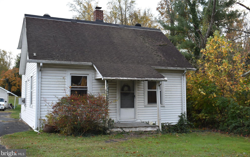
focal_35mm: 42
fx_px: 283
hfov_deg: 47.7
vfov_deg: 30.9
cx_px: 125
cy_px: 74
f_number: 6.3
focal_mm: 27
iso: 400
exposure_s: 1/160
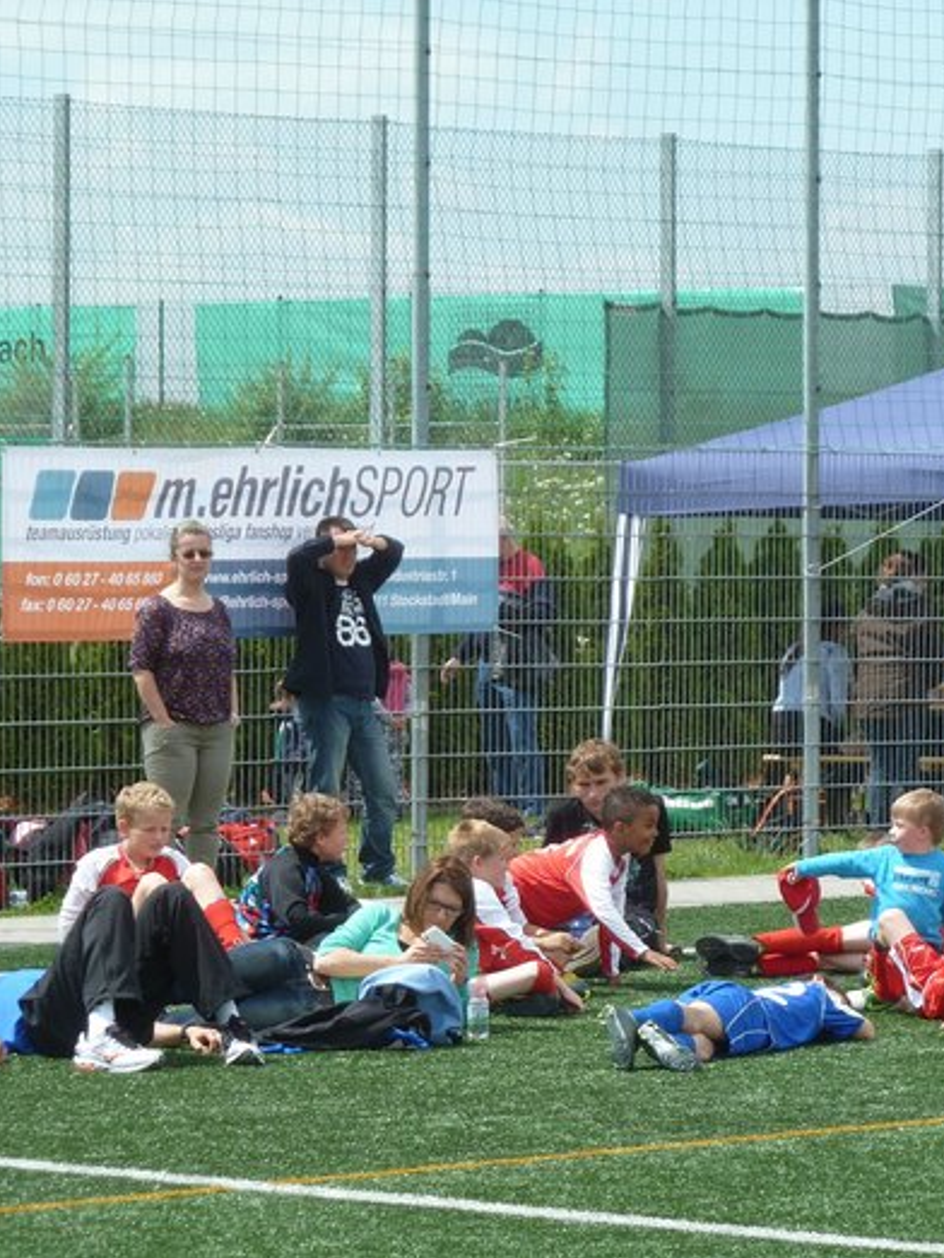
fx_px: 7157
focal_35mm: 197
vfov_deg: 10.0
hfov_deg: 7.5
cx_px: 474
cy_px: 630
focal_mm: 24.1
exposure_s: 1/320
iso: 80
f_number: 4.5
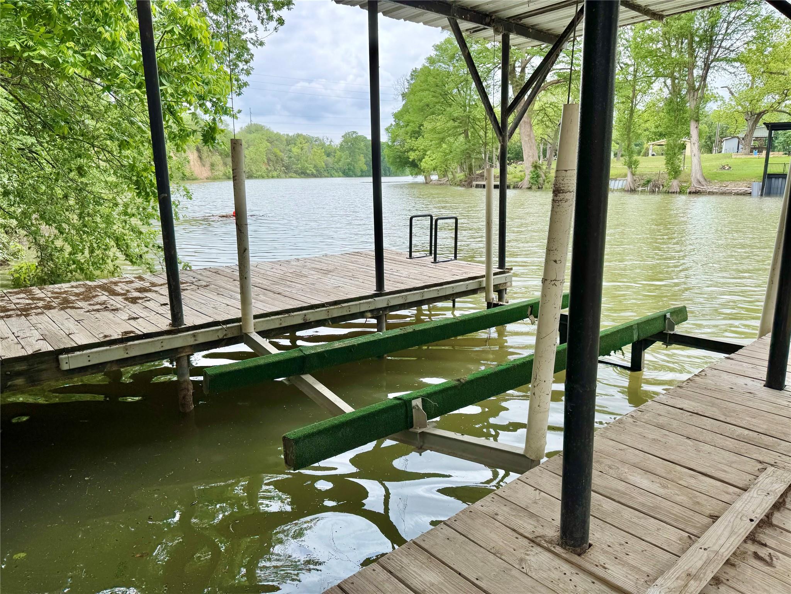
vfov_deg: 56.8
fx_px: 548
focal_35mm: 24
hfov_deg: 71.6
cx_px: 396
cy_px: 297
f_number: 1.78
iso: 80
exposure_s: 1/1395
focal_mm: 6.76
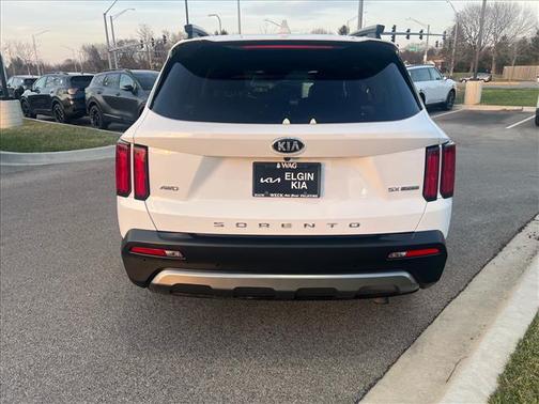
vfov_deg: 53.1
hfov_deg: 67.3
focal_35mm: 26
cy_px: 202
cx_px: 270
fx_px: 405
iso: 50
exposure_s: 1/476
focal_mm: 5.7
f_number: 1.5
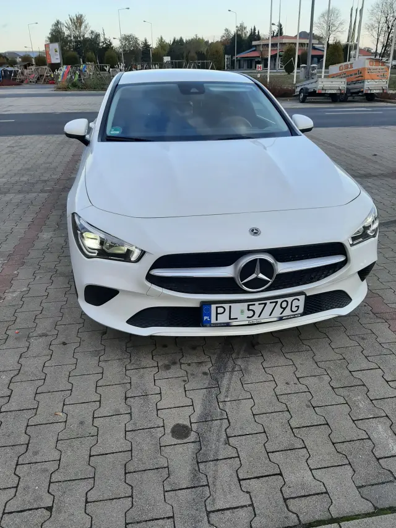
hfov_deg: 53.1
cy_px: 264
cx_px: 198
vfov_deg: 67.3
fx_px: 396
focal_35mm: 26
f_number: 1.7
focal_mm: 3.93
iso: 40
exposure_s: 1/374
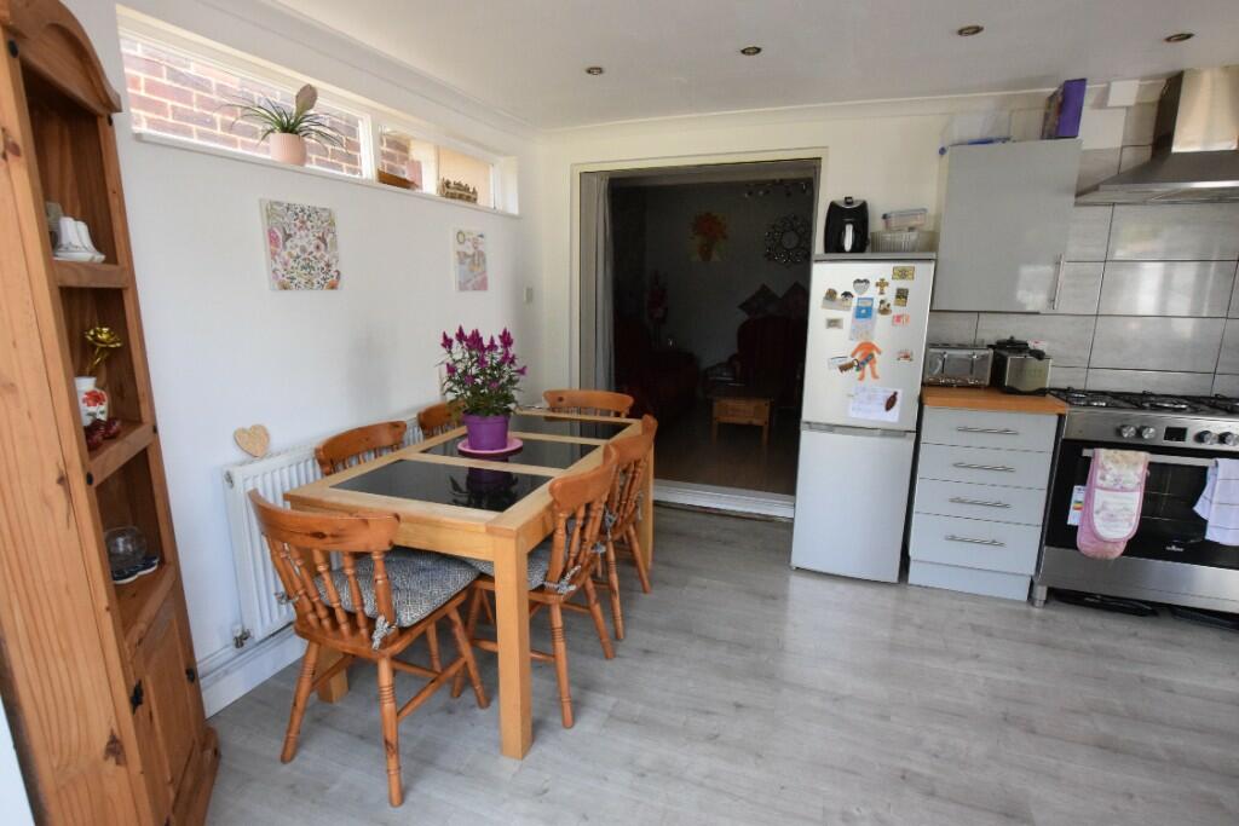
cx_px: 620
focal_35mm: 17
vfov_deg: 69.7
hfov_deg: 92.4
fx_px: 594
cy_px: 413
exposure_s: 1/200
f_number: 7.1
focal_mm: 11.5
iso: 3200
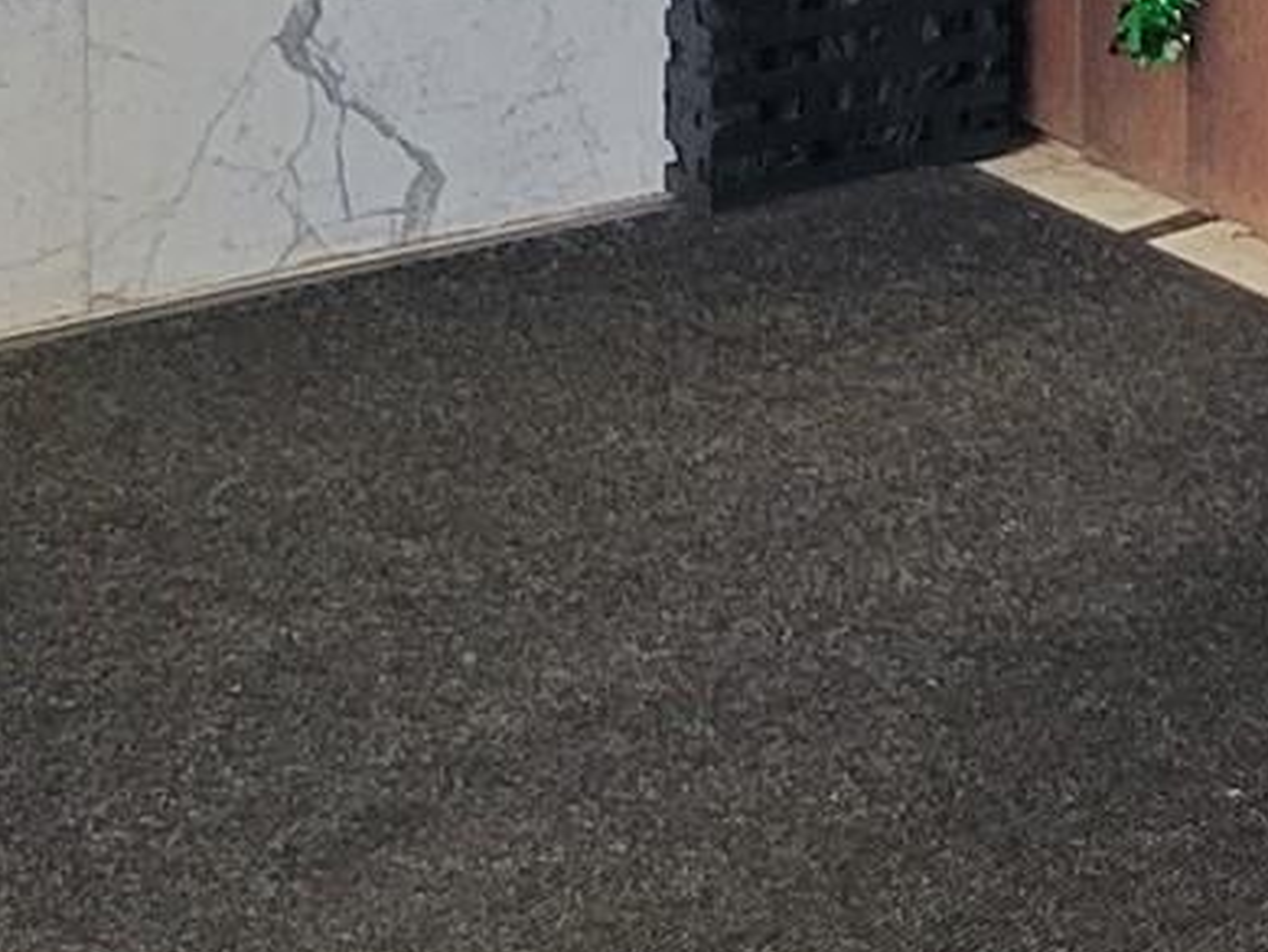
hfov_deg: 12.7
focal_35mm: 137
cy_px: -981
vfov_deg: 10.0
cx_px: 2487
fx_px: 5020
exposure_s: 1/40
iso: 500
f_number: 1.8
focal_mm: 5.4
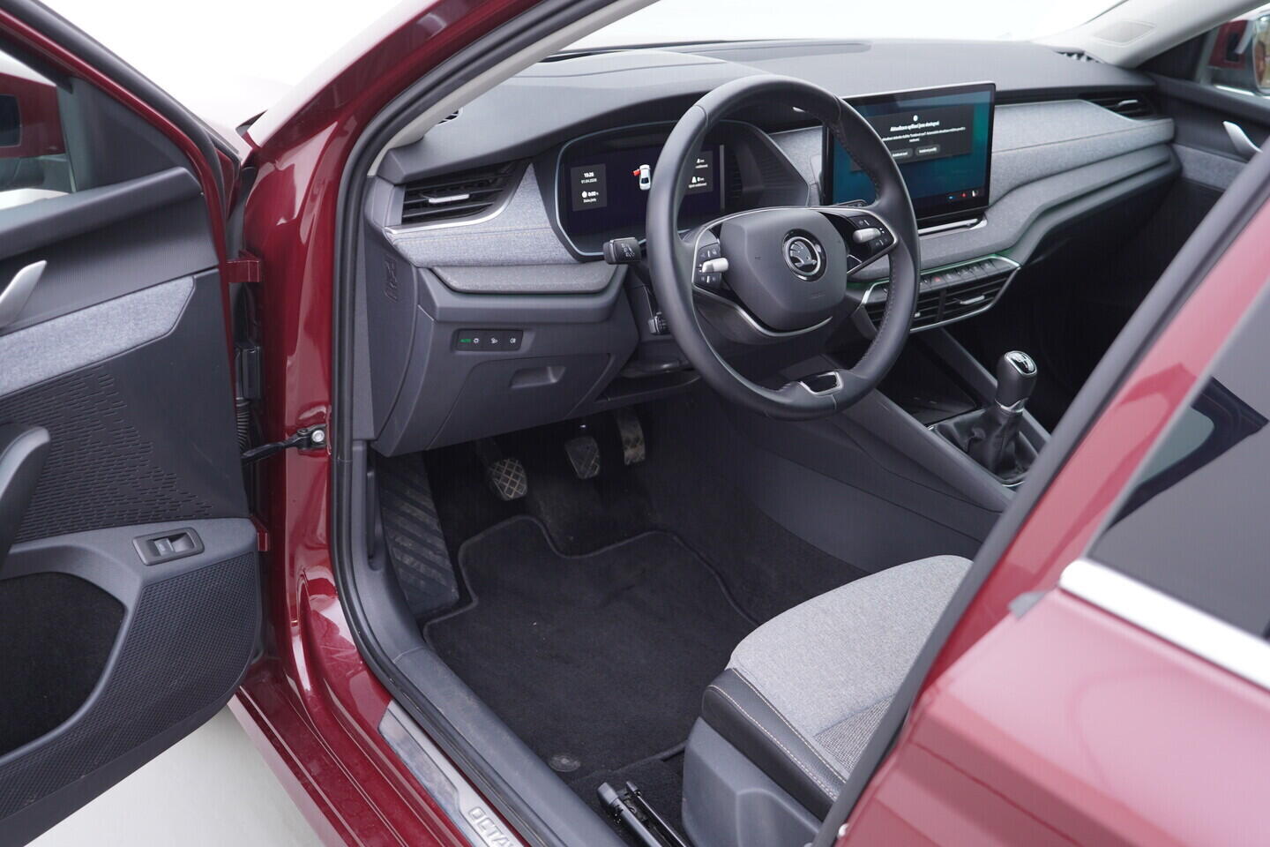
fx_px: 1270
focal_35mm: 36
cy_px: 424
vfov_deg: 36.9
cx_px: 635
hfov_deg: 53.1
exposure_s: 1/40
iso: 200
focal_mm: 24
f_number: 2.8
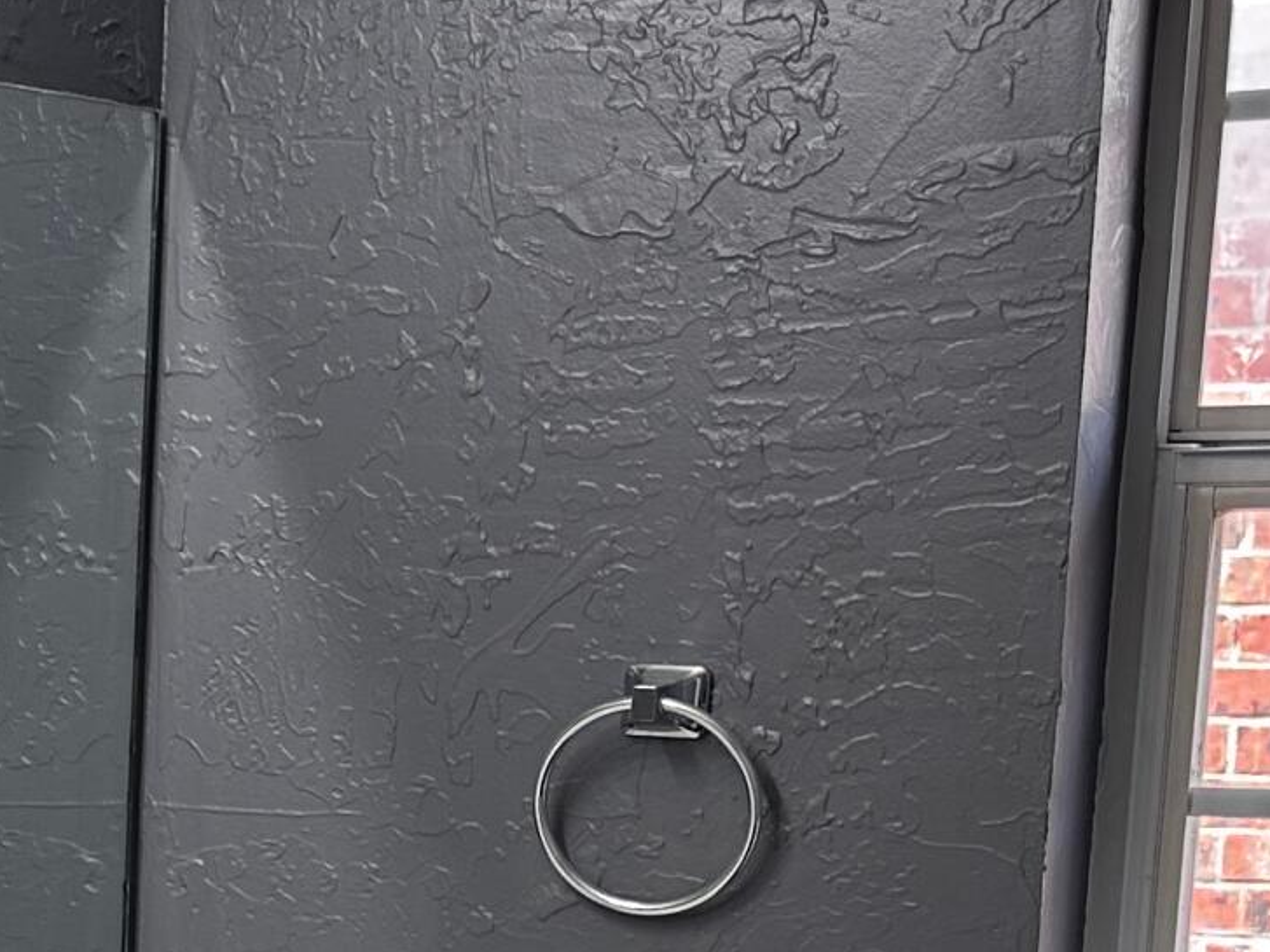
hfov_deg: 17.7
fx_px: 3632
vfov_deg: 14.4
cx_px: -659
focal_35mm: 99
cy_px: 1218
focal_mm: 6.86
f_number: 1.78
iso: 64
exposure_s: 1/126
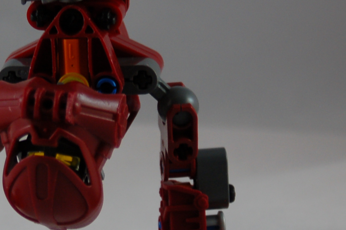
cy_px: 41
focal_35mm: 345
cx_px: 46
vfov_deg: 4.0
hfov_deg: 6.0
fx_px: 3314
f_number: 5.6
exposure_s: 1/20
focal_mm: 80
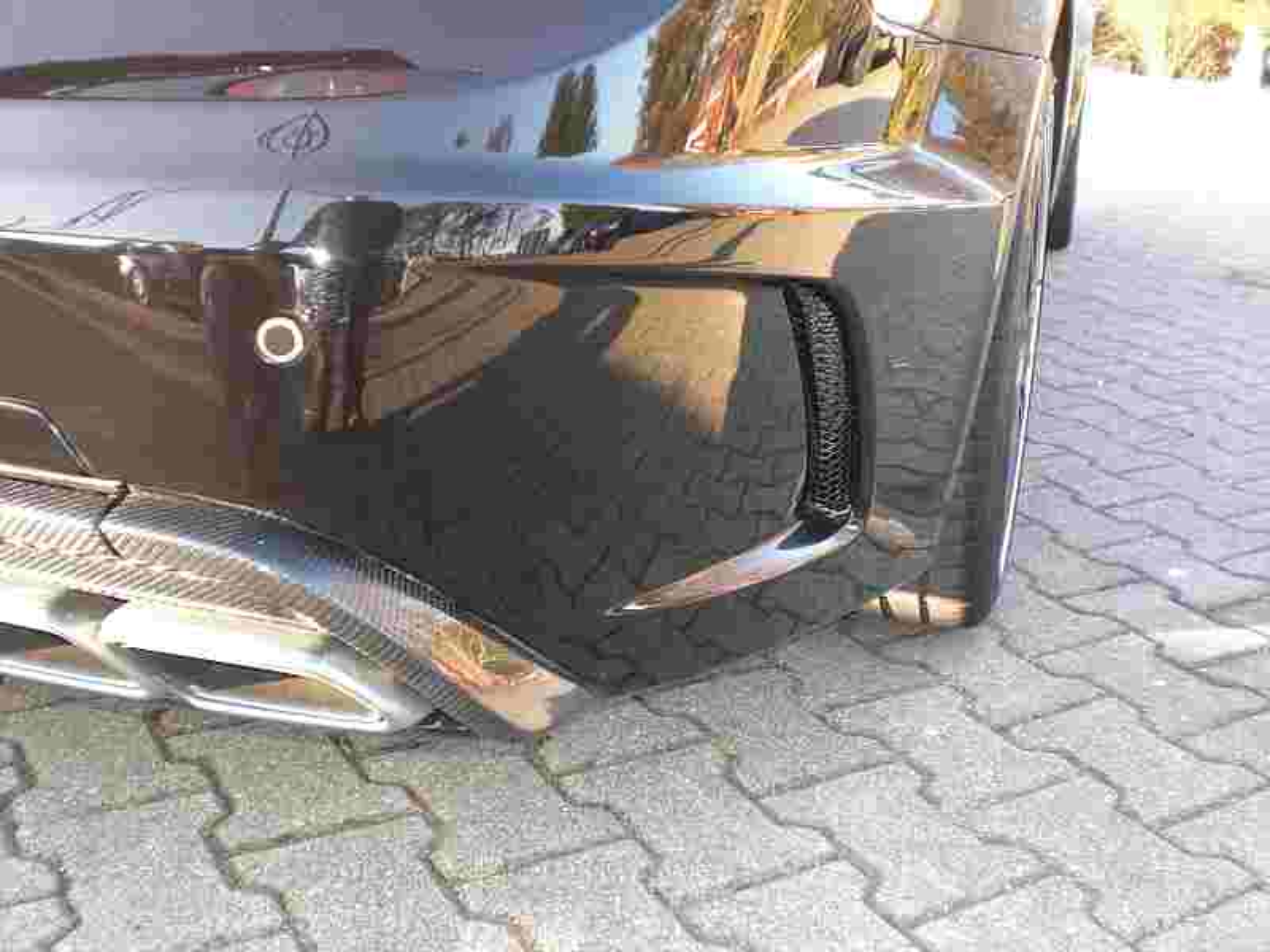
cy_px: 476
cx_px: 635
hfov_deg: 49.0
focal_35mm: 38
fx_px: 1394
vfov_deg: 37.7
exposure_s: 1/80
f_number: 3.1
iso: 200
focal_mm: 6.3
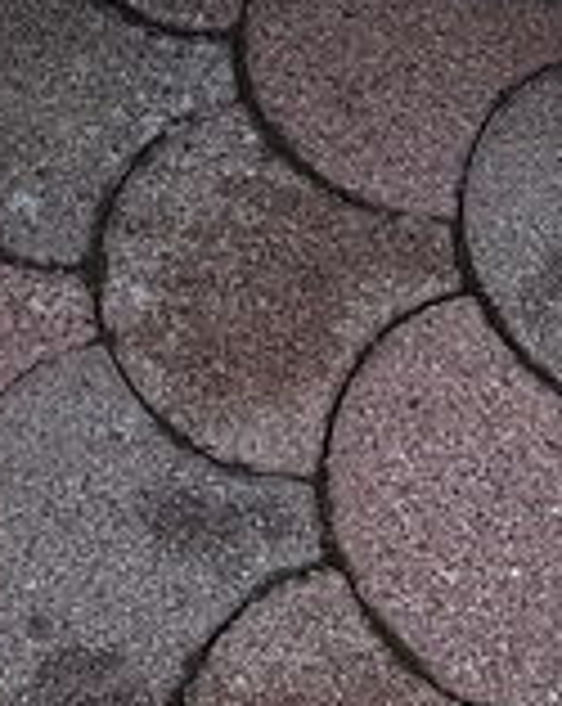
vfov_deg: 10.8
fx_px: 3378
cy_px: -769
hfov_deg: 9.5
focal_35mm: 162
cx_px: 175
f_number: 1.7
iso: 40
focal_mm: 4.2
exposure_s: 1/449
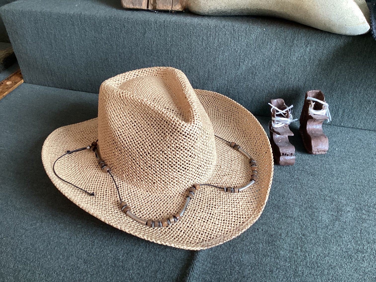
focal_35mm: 31
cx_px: 188
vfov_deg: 45.4
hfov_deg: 58.3
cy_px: 141
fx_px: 337
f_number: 2.4
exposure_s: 1/50
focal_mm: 3.3
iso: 100
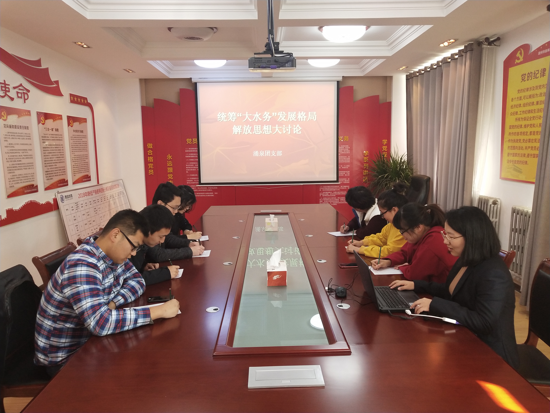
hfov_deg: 60.0
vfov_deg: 46.8
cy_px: 206
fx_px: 477
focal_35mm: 30
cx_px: 275
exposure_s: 1/50
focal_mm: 3.95
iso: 248
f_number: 1.8
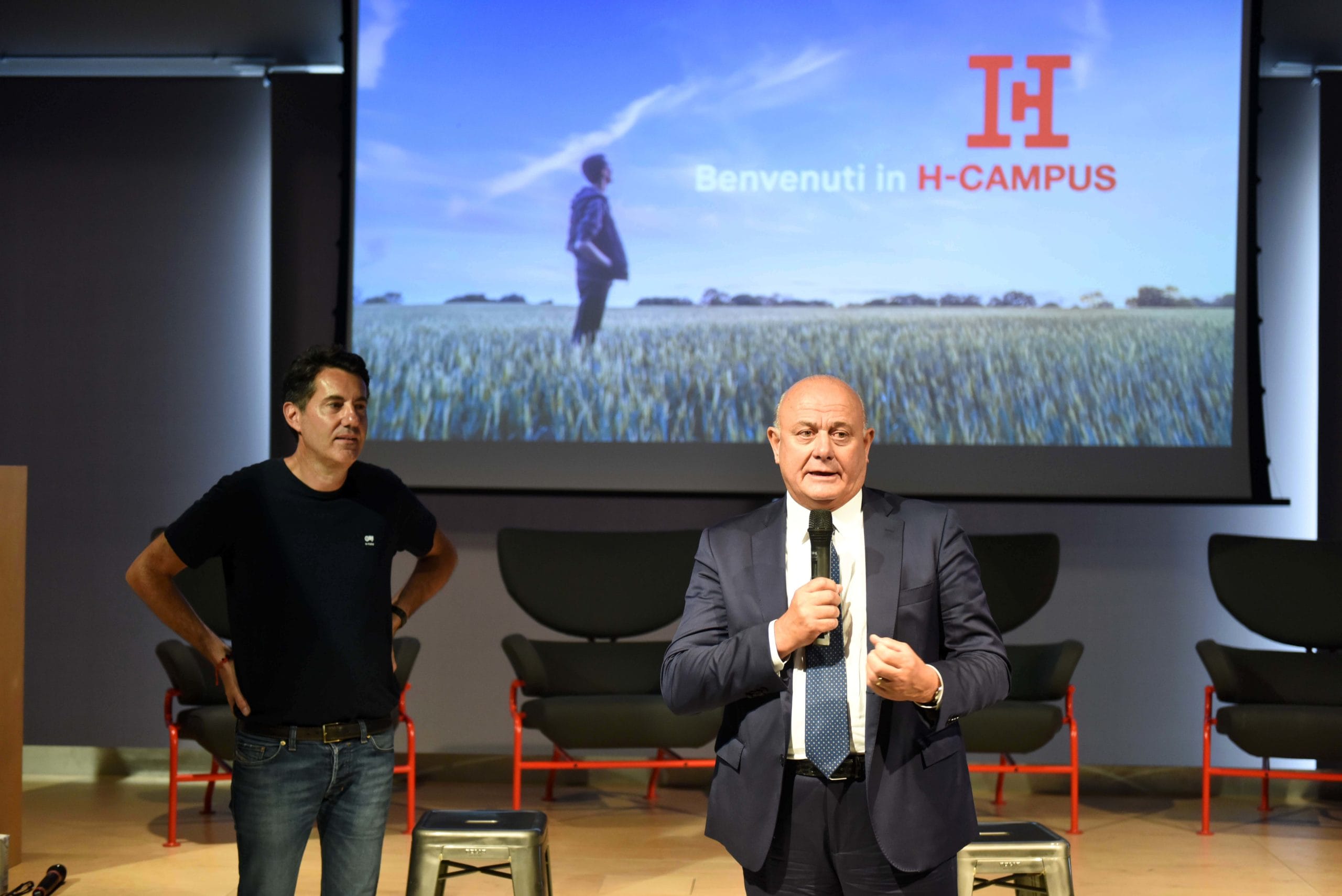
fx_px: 2088
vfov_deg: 24.2
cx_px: 671
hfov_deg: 35.6
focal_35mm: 56
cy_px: 448
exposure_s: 1/160
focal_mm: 56
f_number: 2.8
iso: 1600
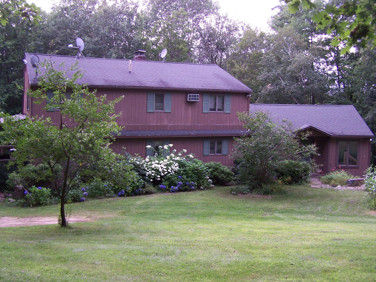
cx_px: 188
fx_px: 413
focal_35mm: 38
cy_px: 141
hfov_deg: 49.0
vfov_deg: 37.7
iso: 80
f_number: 2.8
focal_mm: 6.3
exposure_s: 1/90
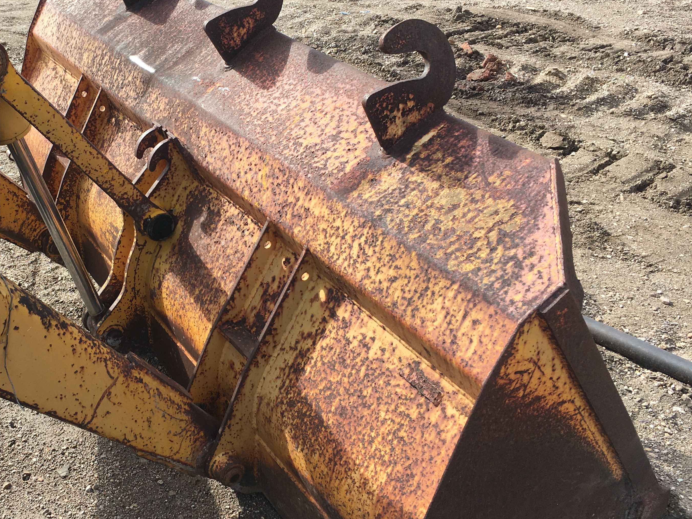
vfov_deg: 33.5
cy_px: 219
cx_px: 180
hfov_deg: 42.6
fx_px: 860
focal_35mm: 43
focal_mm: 4.15
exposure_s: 1/605
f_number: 2.2
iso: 25
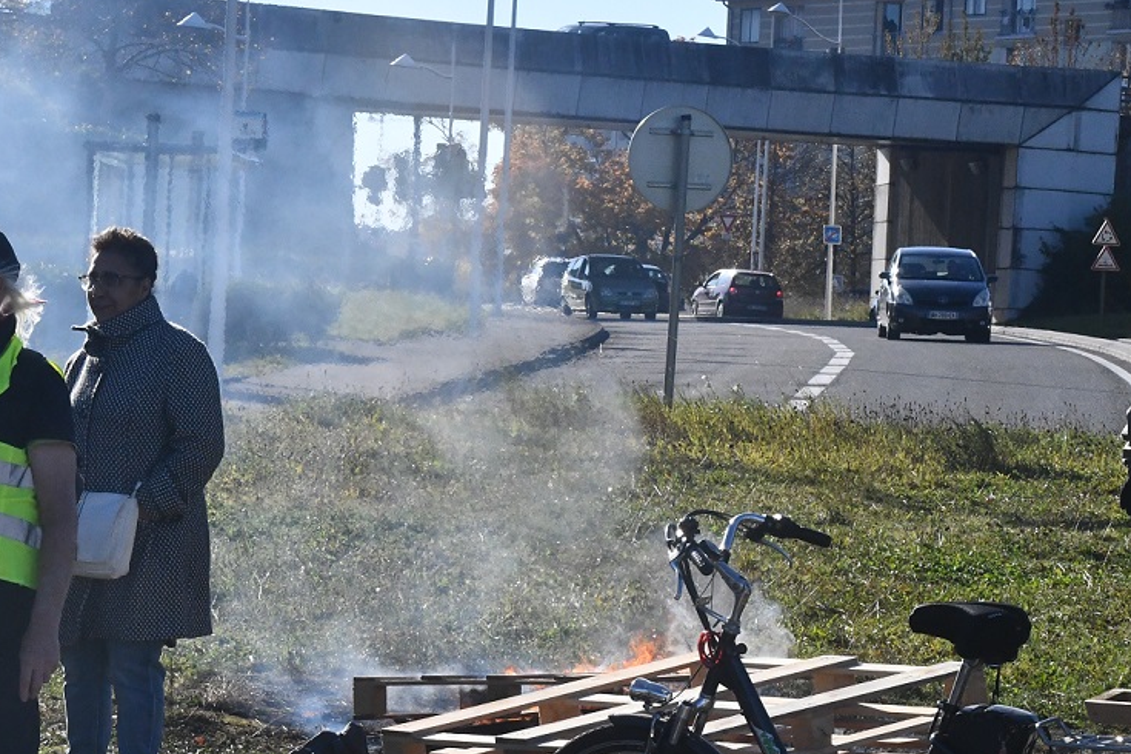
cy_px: 414
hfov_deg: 10.8
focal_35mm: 191
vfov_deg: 7.2
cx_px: 354
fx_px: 6000
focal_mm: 80
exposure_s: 1/2000
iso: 2500
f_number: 22
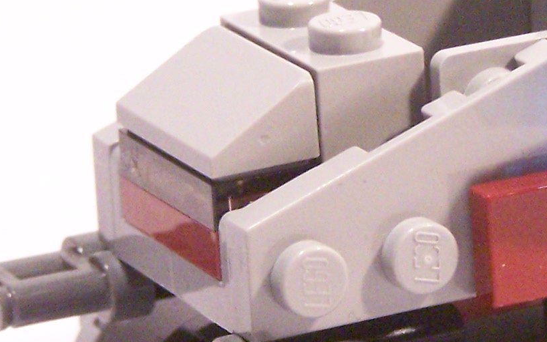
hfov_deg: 6.0
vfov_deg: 3.8
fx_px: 5218
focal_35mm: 350
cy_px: 126
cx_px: 643
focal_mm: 17.5
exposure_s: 1/45
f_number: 3.2
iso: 400
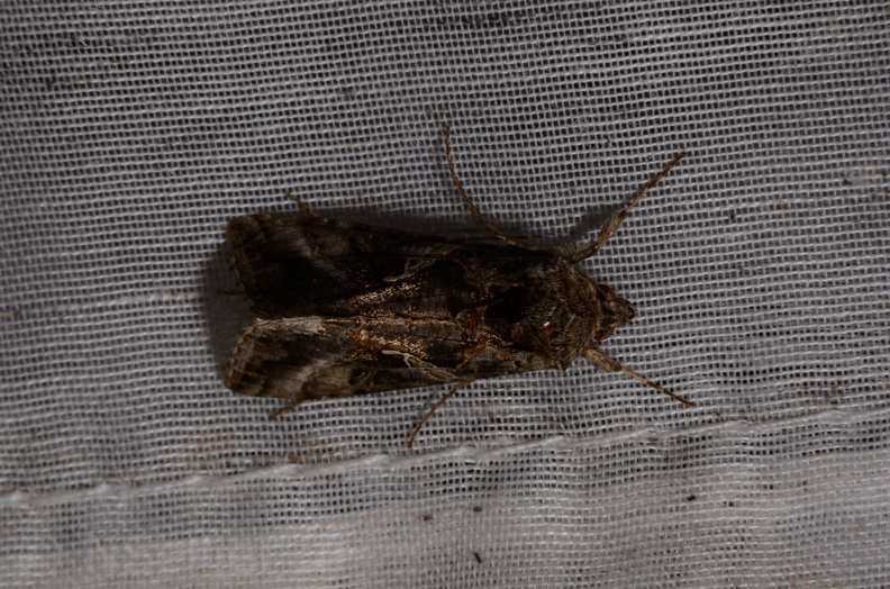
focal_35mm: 128
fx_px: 3145
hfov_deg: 16.1
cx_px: 445
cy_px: 294
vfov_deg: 10.7
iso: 100
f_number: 25
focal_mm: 85
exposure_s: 1/60
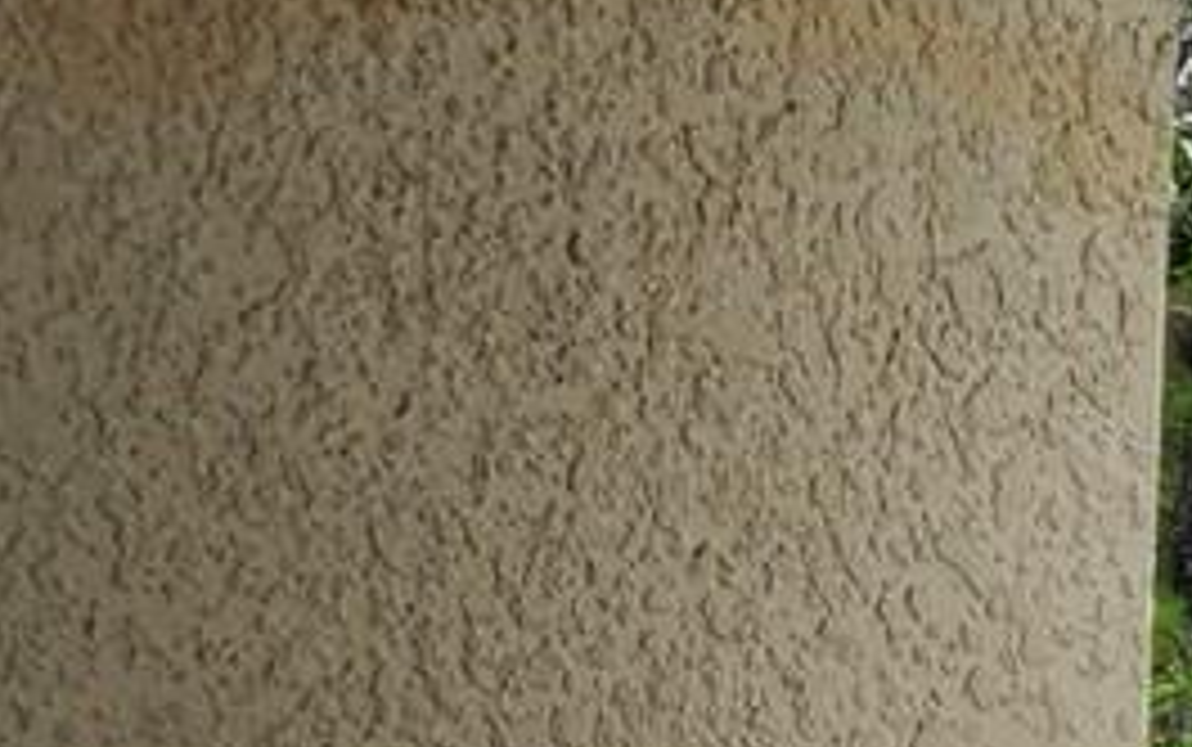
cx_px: 3441
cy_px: 850
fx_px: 4778
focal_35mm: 147
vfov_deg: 8.8
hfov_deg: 10.6
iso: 20
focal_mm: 5.4
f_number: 1.8
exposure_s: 1/1422
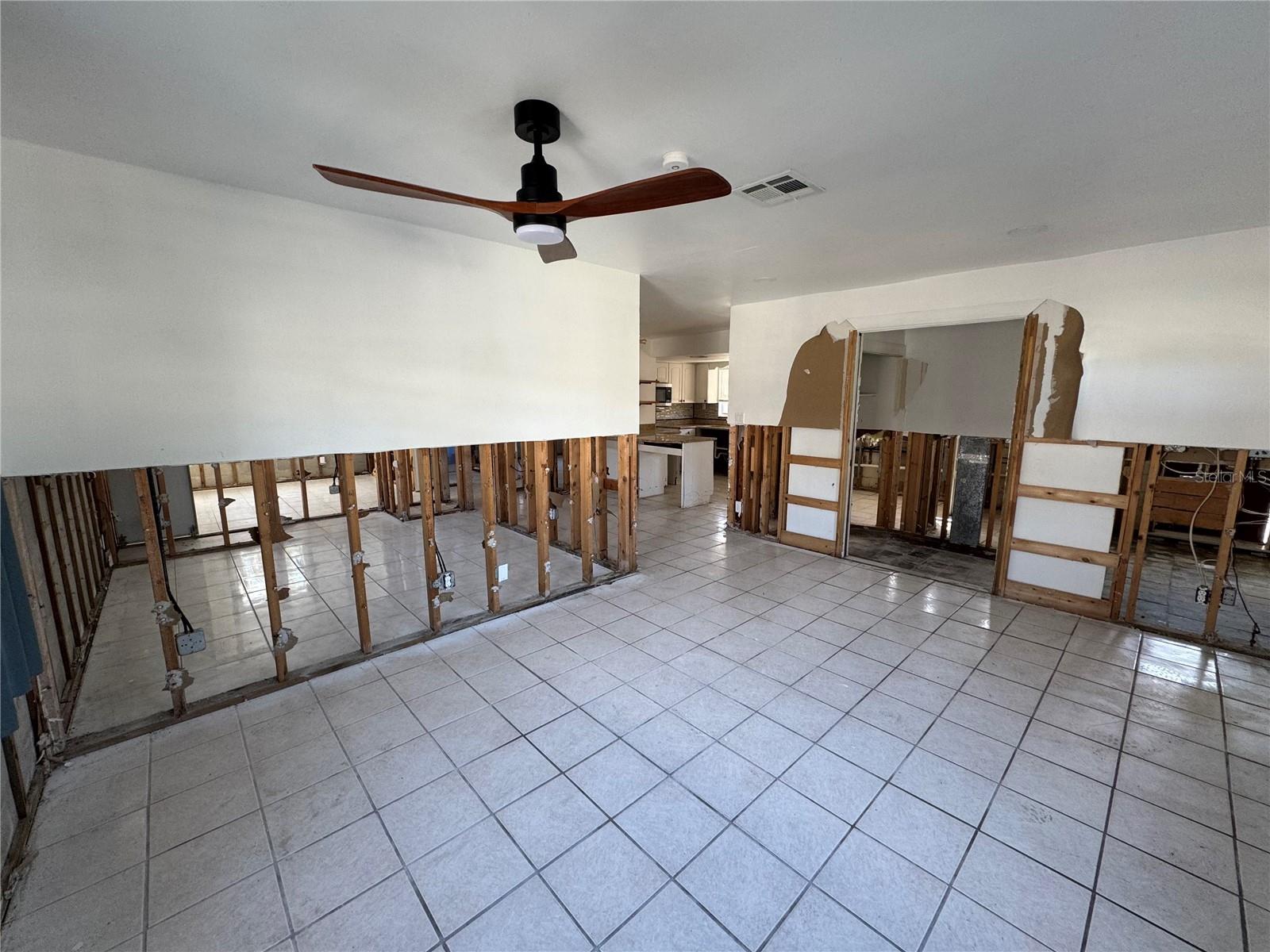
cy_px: 476
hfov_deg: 102.1
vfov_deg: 85.7
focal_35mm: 14
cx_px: 635
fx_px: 514
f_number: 2.2
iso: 125
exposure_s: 1/99
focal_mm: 2.22
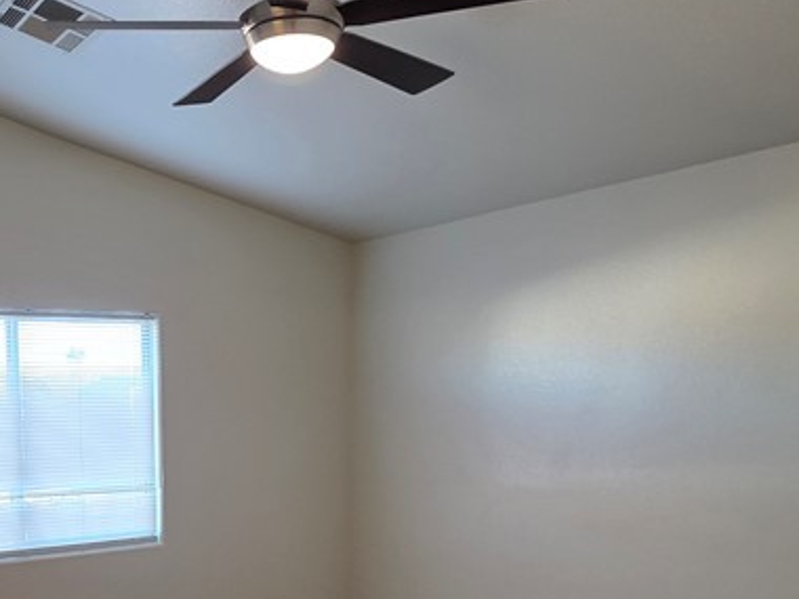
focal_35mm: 35
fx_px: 808
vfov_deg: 39.2
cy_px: 477
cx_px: 101
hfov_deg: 48.0
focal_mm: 2.2
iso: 200
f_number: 1.9
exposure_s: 1/60
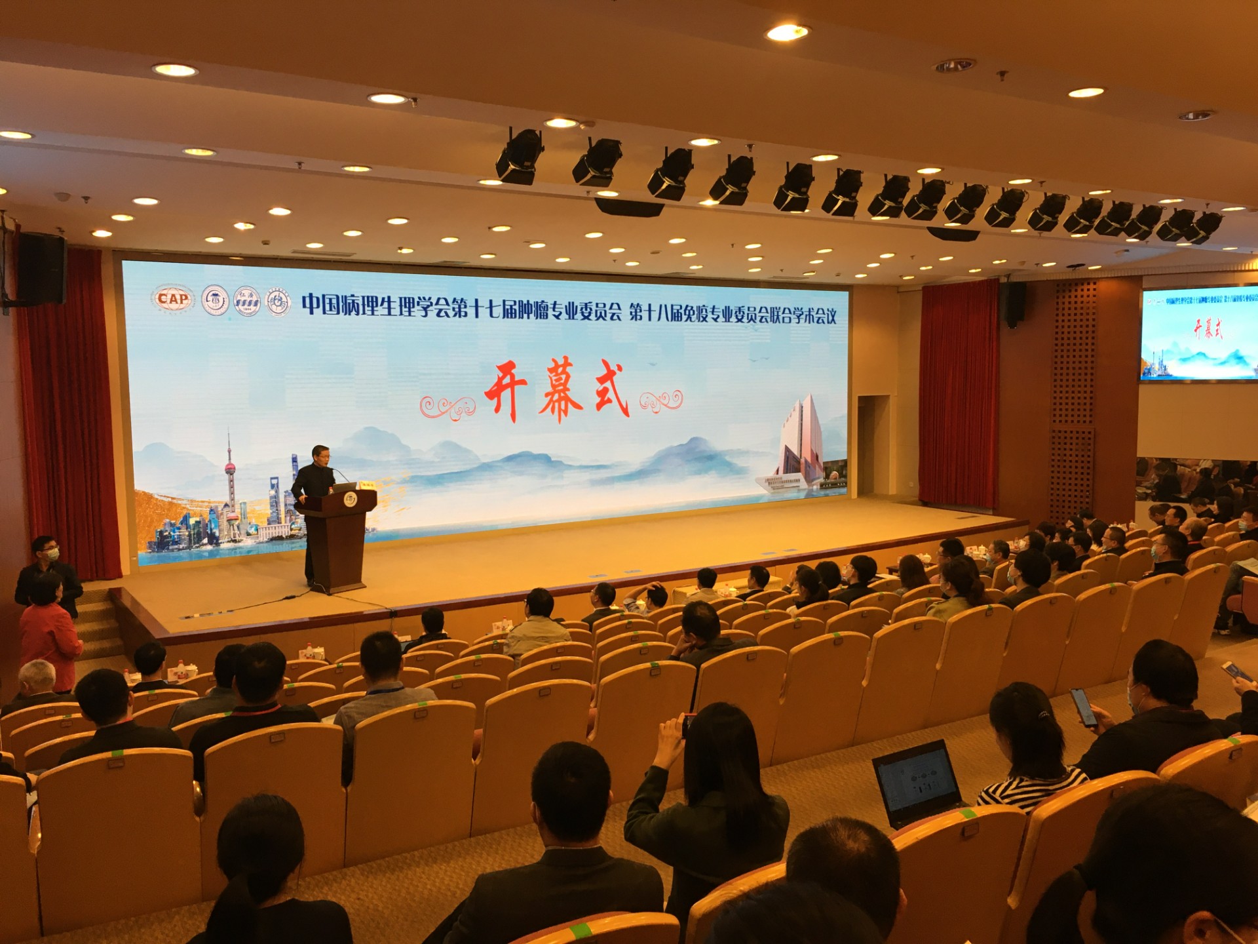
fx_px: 1054
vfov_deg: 48.2
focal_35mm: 29
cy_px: 472
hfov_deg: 61.7
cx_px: 629
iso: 32
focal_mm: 4.15
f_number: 2.2
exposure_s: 1/33
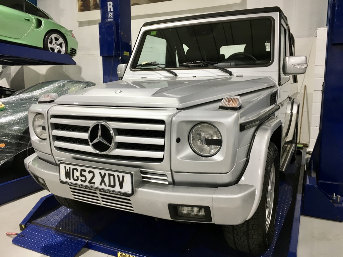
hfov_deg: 61.7
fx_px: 287
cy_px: 128
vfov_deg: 48.2
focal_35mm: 29
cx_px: 172
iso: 100
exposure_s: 1/33
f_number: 2.2
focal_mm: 4.15
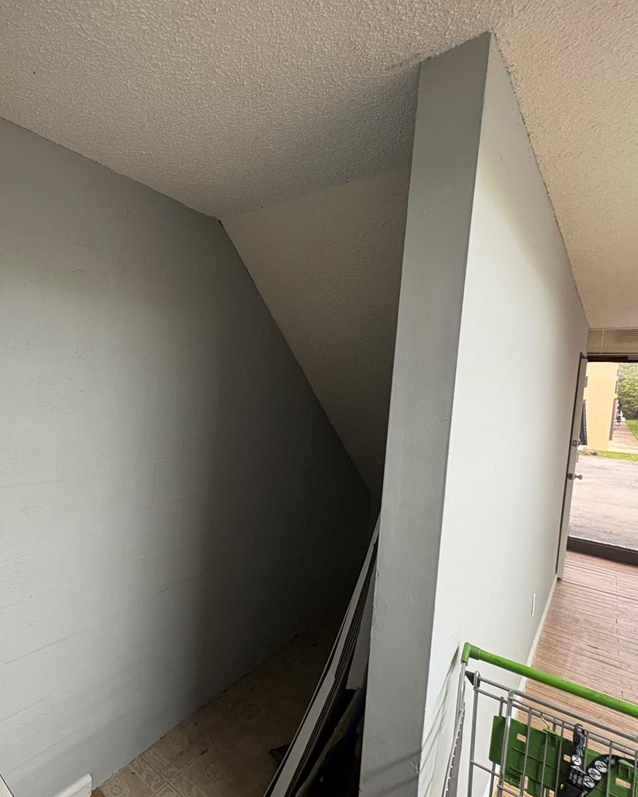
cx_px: 147
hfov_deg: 65.7
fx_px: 448
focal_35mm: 19
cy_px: 410
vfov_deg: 83.3
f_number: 2.2
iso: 320
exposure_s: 1/60
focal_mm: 2.22
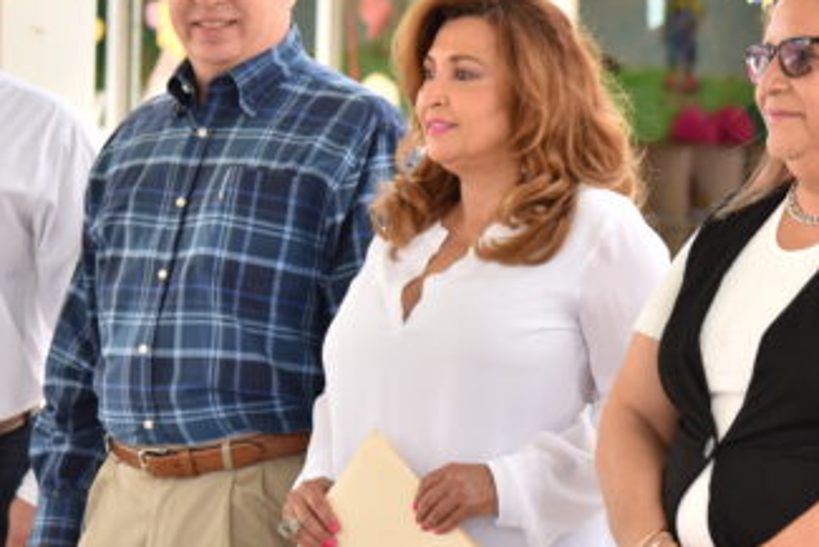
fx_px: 4097
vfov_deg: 7.6
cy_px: 233
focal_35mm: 180
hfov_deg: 11.4
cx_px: 517
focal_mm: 78
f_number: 4
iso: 640
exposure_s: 1/1000
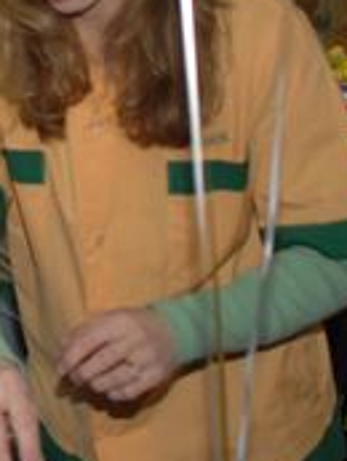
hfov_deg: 9.5
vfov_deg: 13.0
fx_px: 1989
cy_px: -20
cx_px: -259
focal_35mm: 149
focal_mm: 28
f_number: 3.5
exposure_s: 1/125
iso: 400
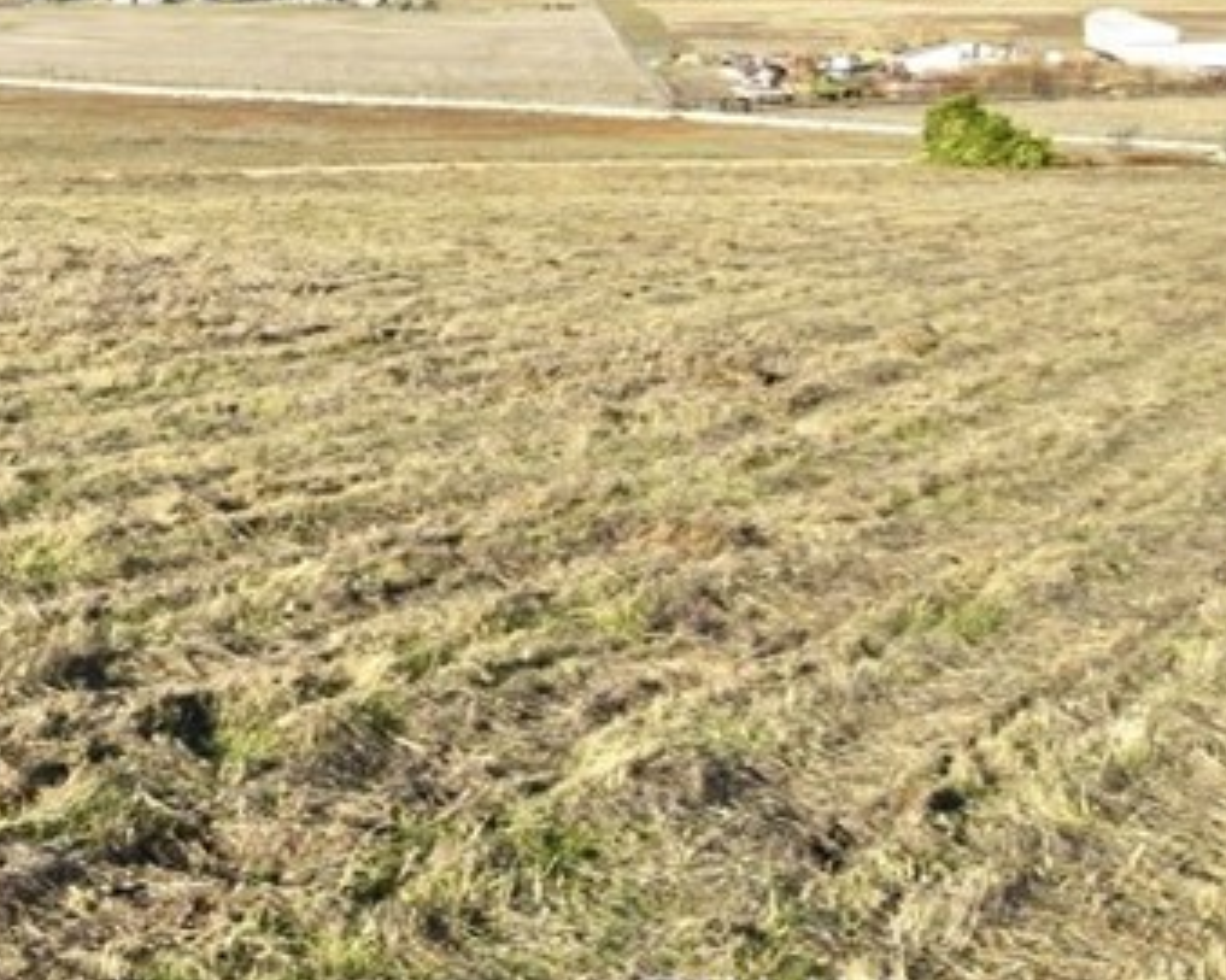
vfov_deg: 17.3
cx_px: -347
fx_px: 3083
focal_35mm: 85
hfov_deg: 20.6
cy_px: -175
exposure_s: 1/500
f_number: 11
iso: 320
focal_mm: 20
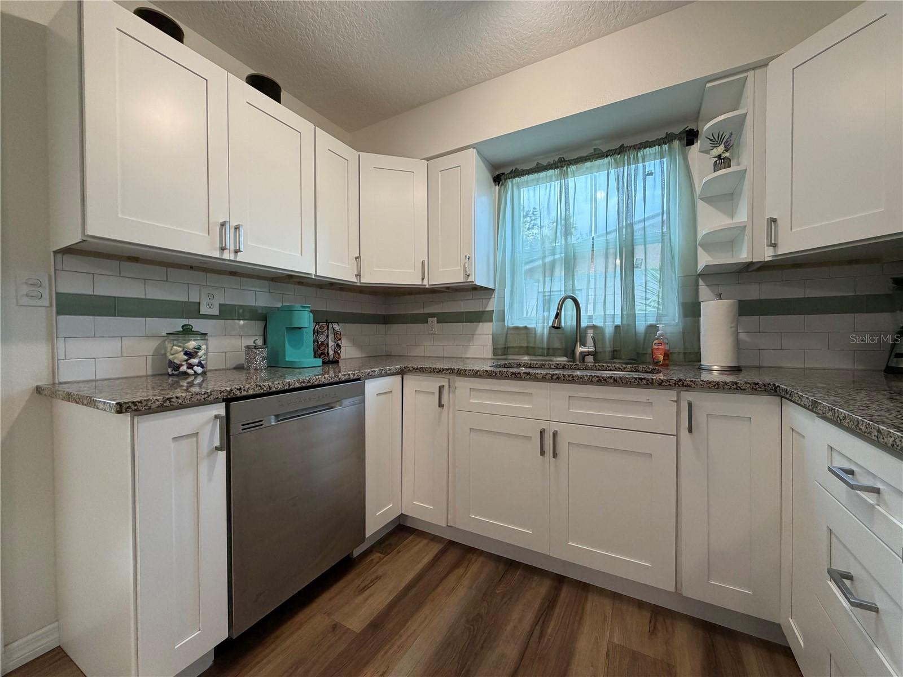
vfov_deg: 85.7
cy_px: 338
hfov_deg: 102.1
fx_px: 365
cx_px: 452
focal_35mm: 14
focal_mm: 2.22
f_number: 2.2
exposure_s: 1/120
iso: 250
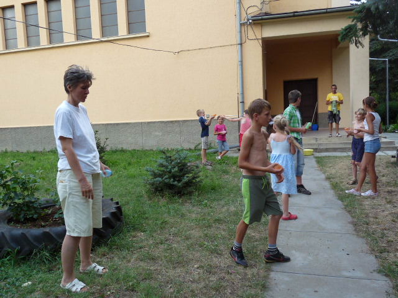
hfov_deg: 65.3
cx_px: 199
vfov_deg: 51.4
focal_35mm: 27
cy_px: 149
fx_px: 310
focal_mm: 4.8
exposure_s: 1/250
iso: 200
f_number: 3.2
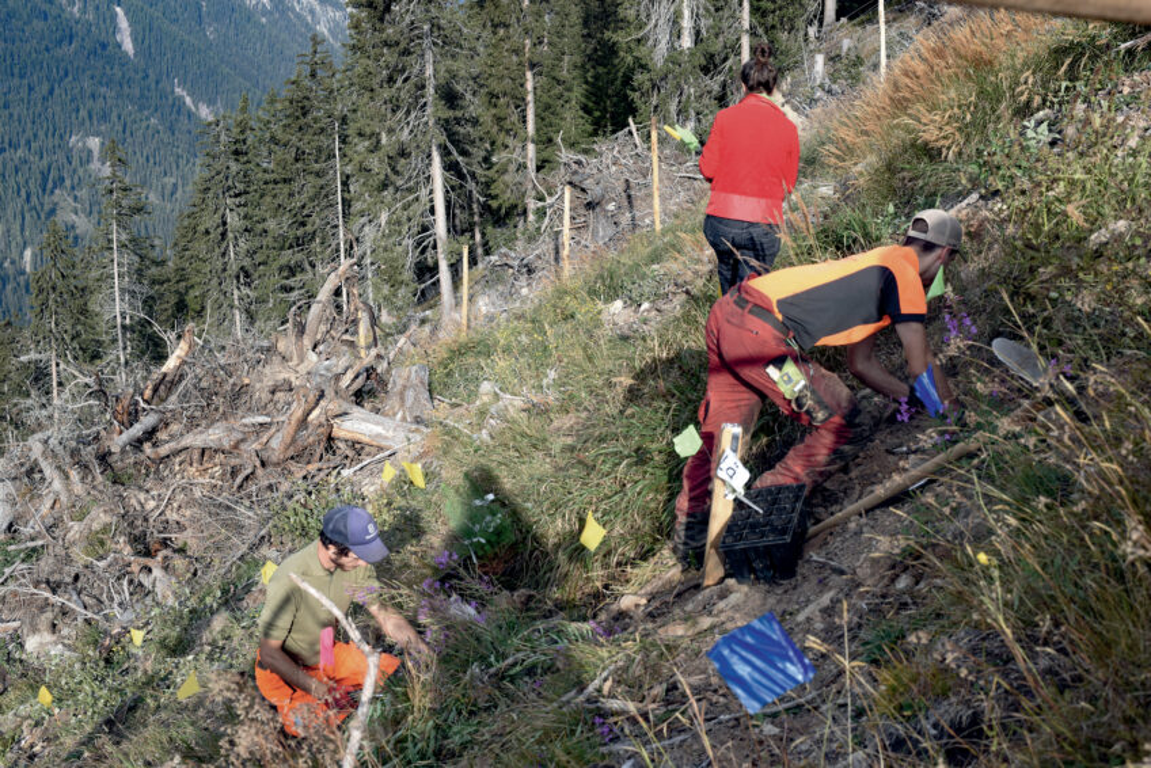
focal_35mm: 50
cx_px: 576
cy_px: 384
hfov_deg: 39.6
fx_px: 1599
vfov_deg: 27.0
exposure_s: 1/400
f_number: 11
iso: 500
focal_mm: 50
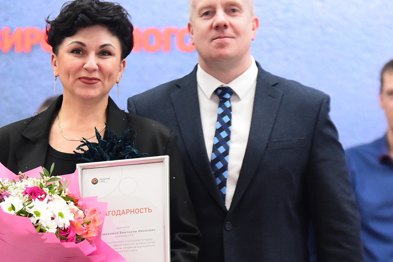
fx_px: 4235
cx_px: 49
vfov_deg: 3.5
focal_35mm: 388
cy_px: 160
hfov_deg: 5.3
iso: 4000
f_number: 4
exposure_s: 1/200
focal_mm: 160
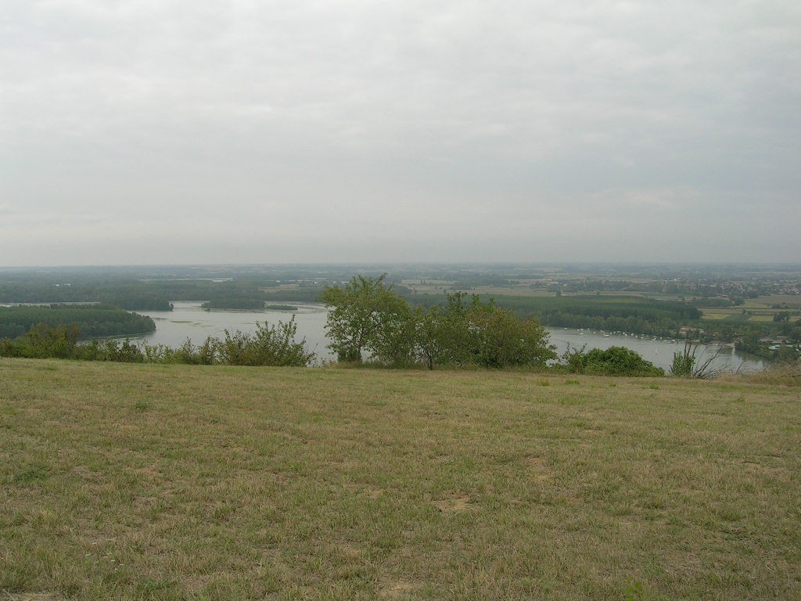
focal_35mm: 35
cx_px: 400
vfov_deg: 40.7
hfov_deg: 52.6
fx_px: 810
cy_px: 300
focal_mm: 5.4
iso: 50
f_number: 4.8
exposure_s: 1/453
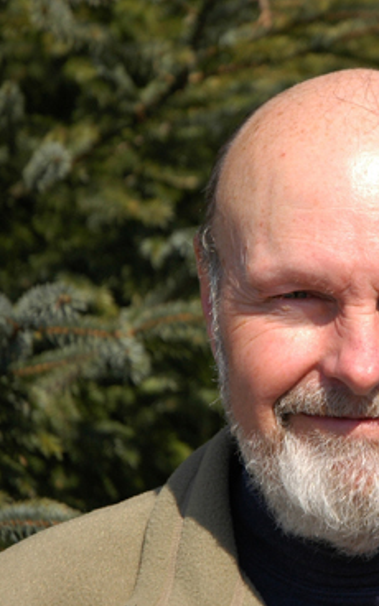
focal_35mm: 177
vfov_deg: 11.8
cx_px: 377
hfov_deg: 7.4
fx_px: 2925
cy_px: 333
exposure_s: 1/1250
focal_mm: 62
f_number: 4.5
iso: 200
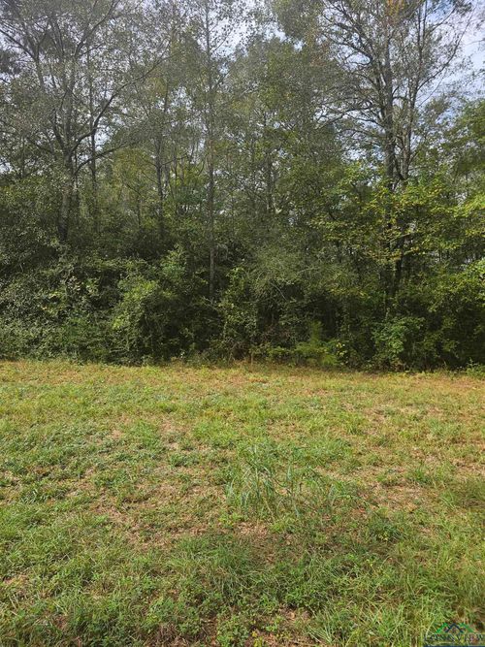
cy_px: 324
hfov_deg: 58.9
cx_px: 242
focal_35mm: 23
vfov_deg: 73.9
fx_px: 430
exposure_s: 1/296
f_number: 1.7
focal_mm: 6.3
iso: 10
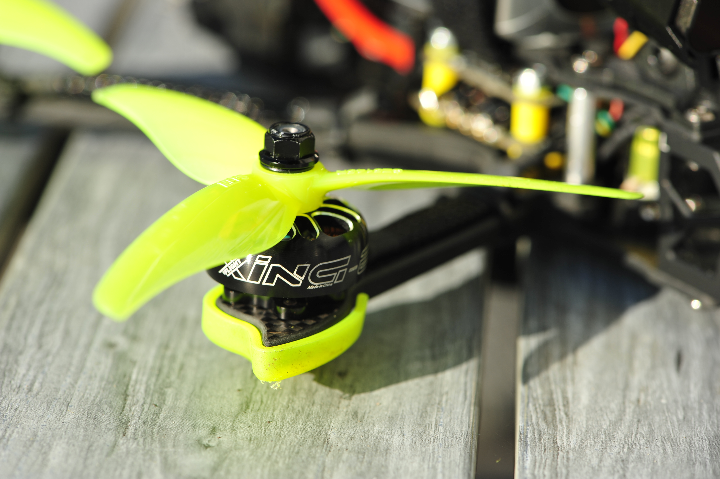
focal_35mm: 105
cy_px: 240
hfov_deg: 19.5
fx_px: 2099
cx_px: 360
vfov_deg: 13.0
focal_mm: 105
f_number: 8
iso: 200
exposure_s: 1/250
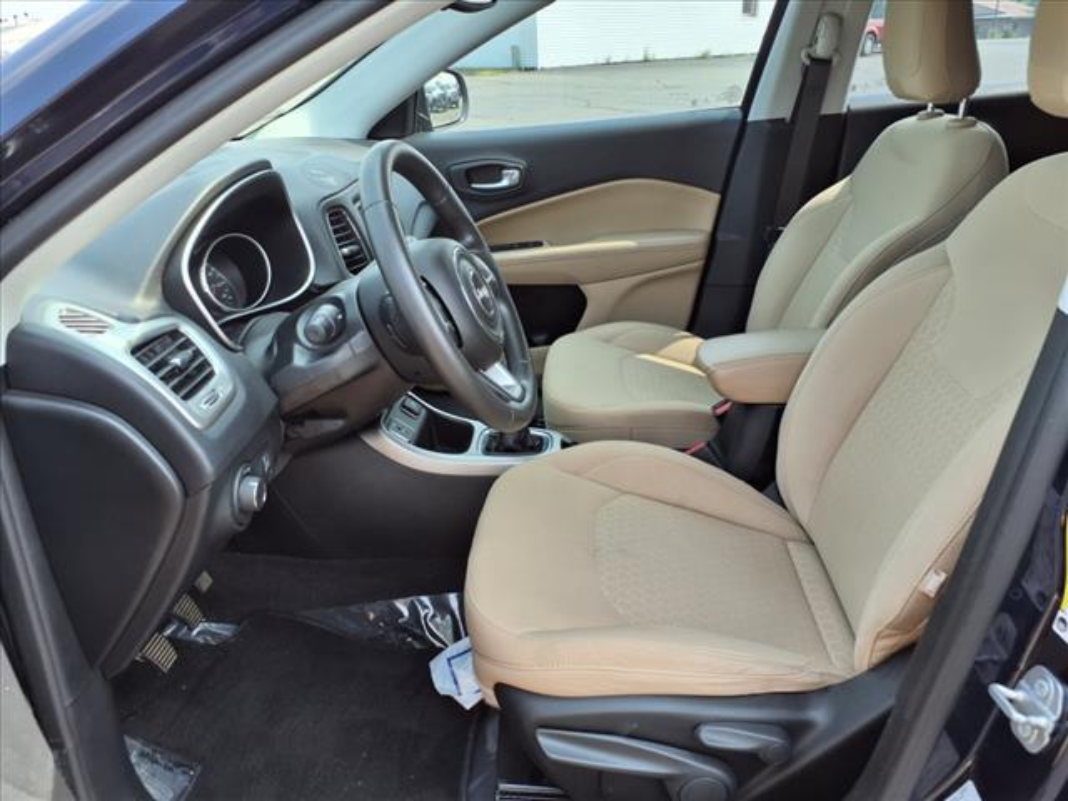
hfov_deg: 65.3
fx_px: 833
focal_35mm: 27
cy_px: 400
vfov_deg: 51.4
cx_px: 534
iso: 40
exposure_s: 1/286
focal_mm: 3.58
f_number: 1.9
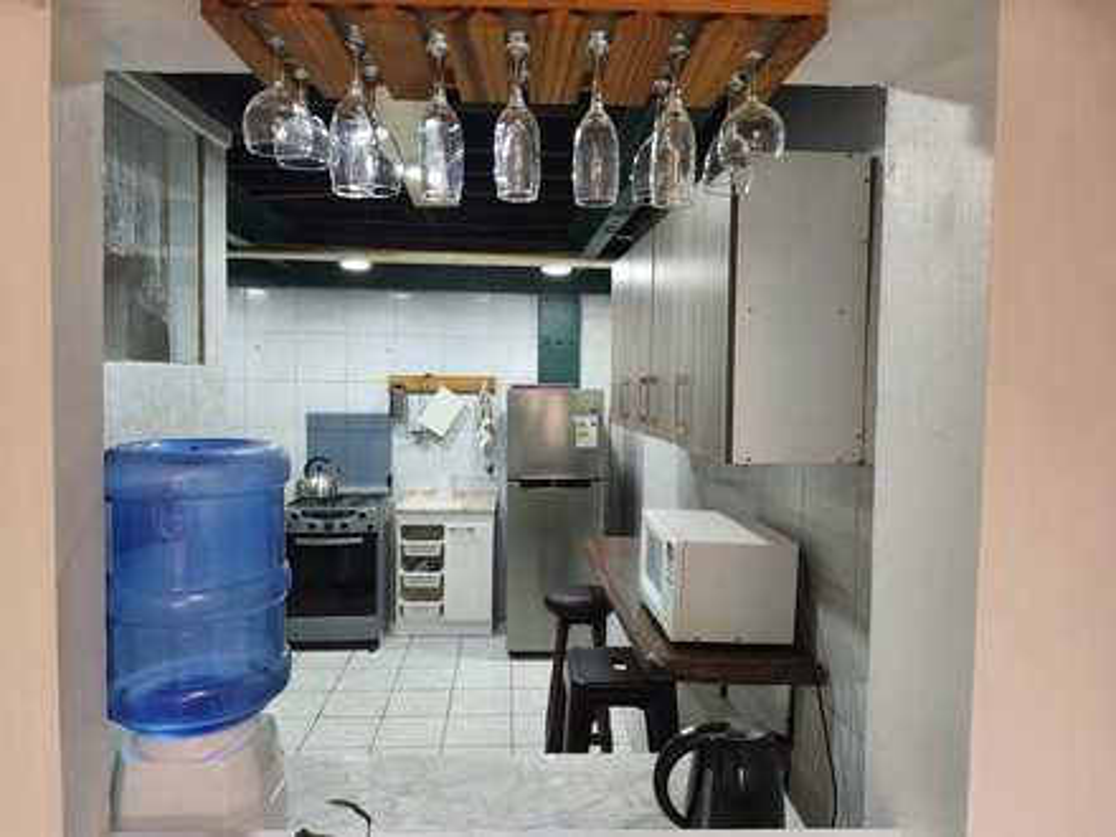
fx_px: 742
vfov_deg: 58.9
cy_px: 418
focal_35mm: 23
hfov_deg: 73.9
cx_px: 558
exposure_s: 1/50
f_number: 1.65
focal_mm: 6.18
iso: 320
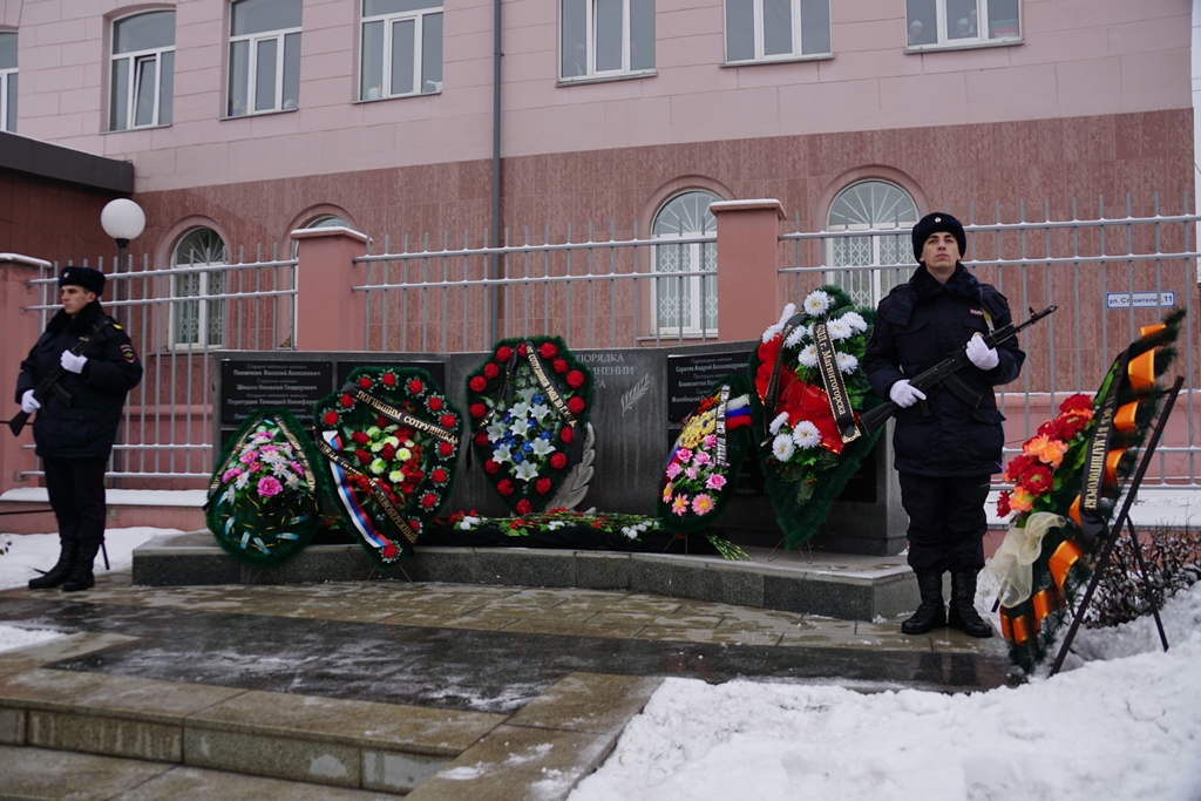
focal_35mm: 30
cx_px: 600
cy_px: 400
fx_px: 1001
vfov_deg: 43.6
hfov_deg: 61.9
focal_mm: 20
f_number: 4.5
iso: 100
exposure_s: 1/80
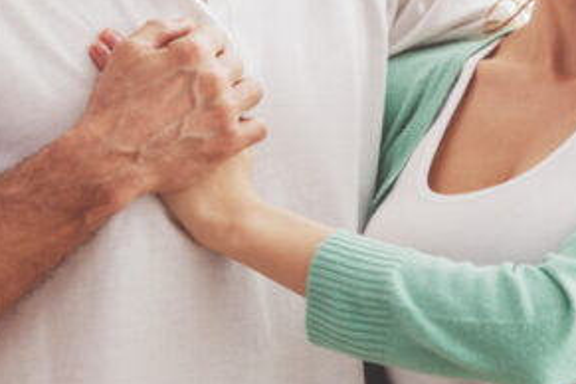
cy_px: -46
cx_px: 400
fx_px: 6591
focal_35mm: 412
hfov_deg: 5.0
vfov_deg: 3.3
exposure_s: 1/160
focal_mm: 150
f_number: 4.5
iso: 320
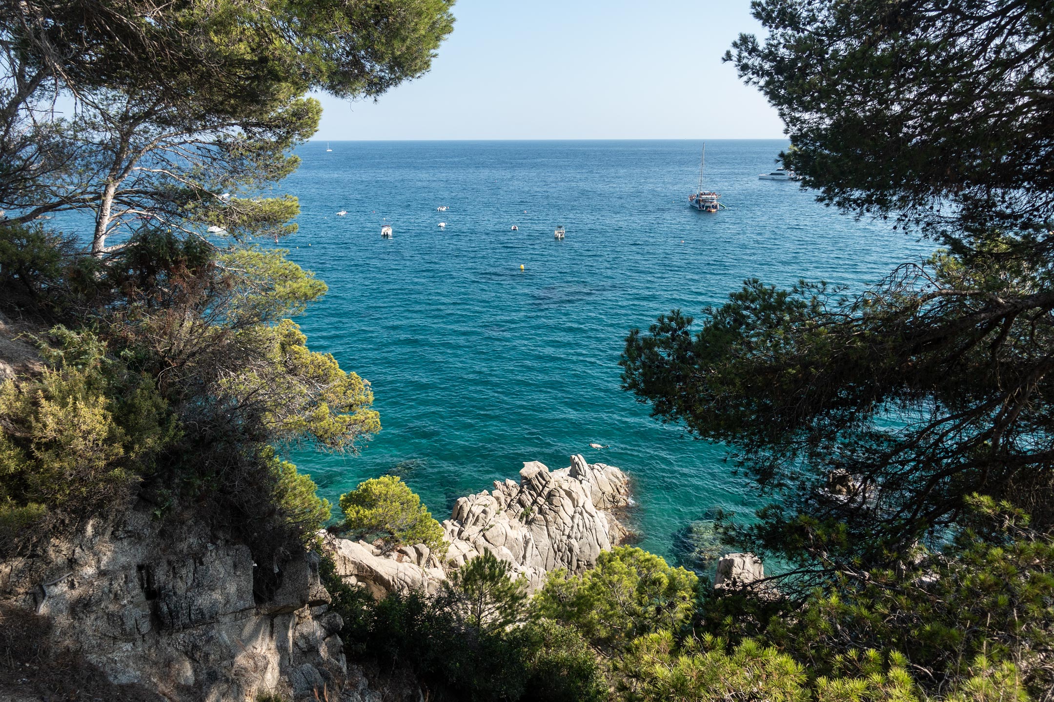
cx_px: 527
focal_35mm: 24
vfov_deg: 53.1
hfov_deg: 73.7
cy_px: 351
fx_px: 703
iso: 125
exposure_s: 1/640
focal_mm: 8.8
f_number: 4
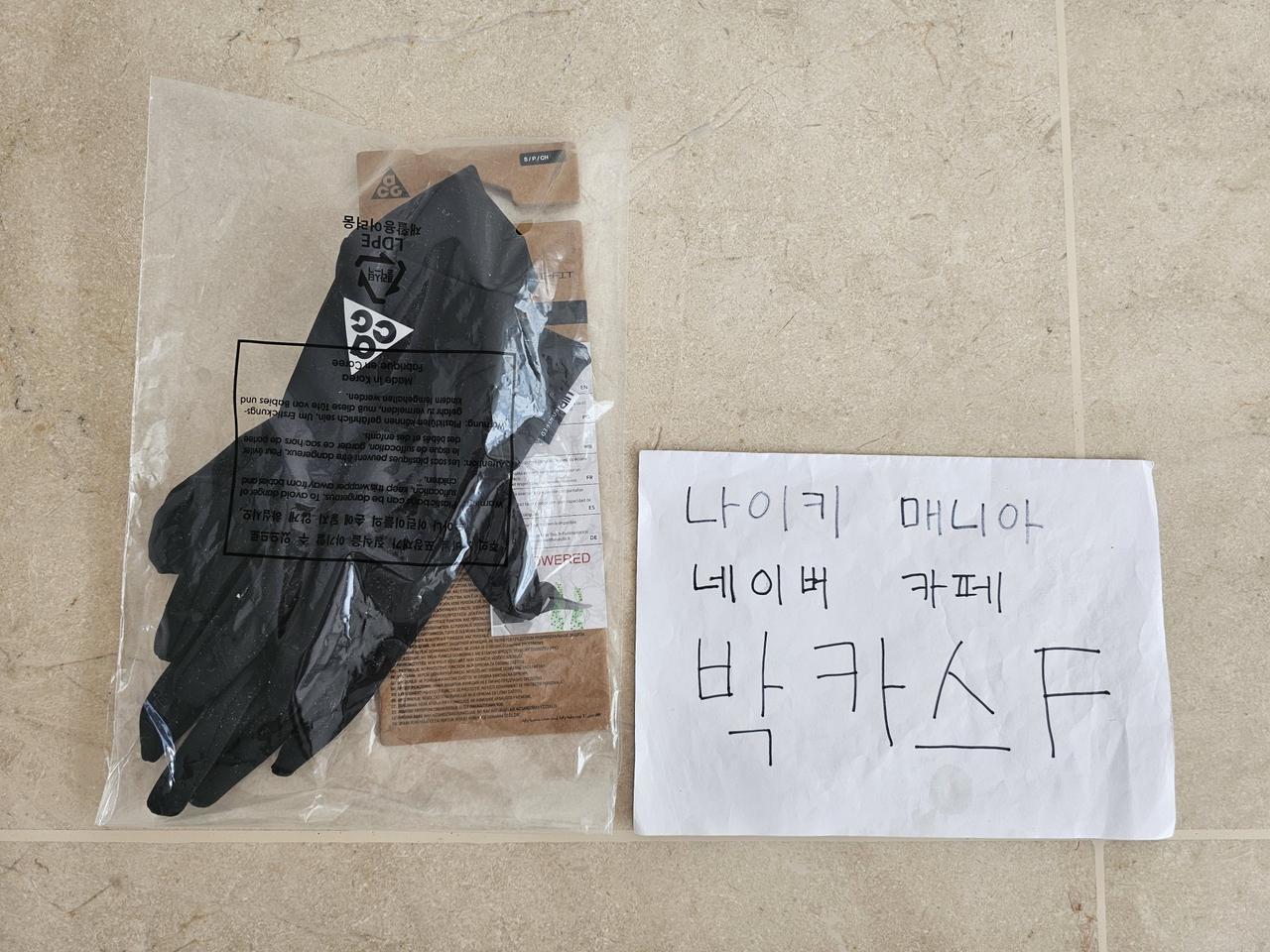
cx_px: 635
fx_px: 844
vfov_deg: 58.9
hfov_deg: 73.9
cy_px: 476
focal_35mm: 23
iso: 50
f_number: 1.7
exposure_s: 1/120
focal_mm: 6.3
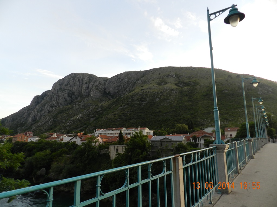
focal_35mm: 23
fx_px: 184
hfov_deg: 73.9
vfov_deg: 58.9
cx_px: 138
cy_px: 104
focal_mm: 4
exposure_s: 1/200
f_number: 3.4
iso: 160
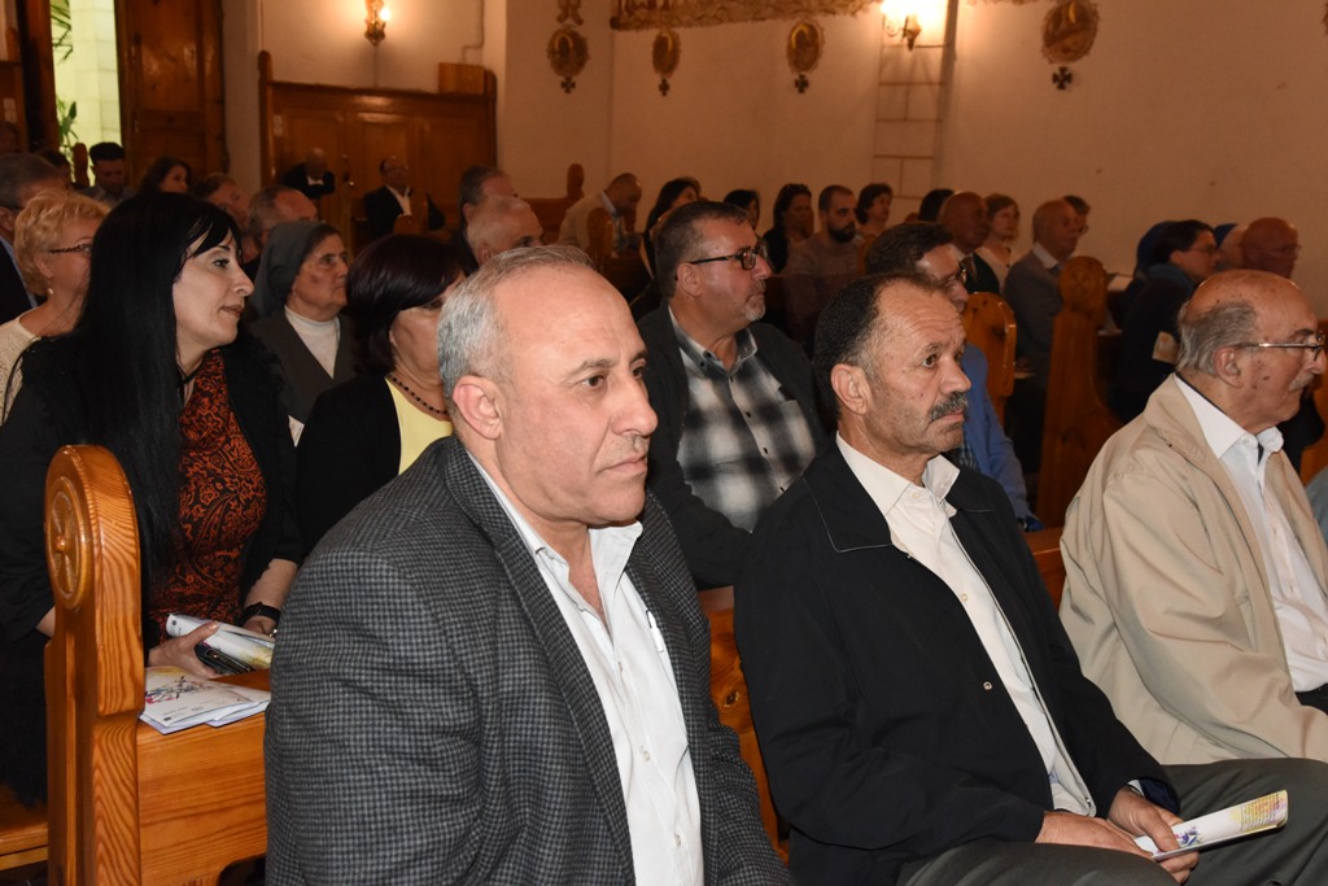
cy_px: 443
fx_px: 1402
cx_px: 664
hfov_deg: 50.7
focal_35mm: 38
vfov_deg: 35.1
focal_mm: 38
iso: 5000
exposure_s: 1/60
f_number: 8
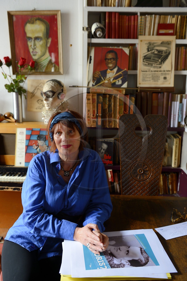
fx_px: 250
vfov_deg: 58.8
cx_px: 94
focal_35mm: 32
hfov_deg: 41.0
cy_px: 140
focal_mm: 32
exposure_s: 1/80
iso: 800
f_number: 3.5
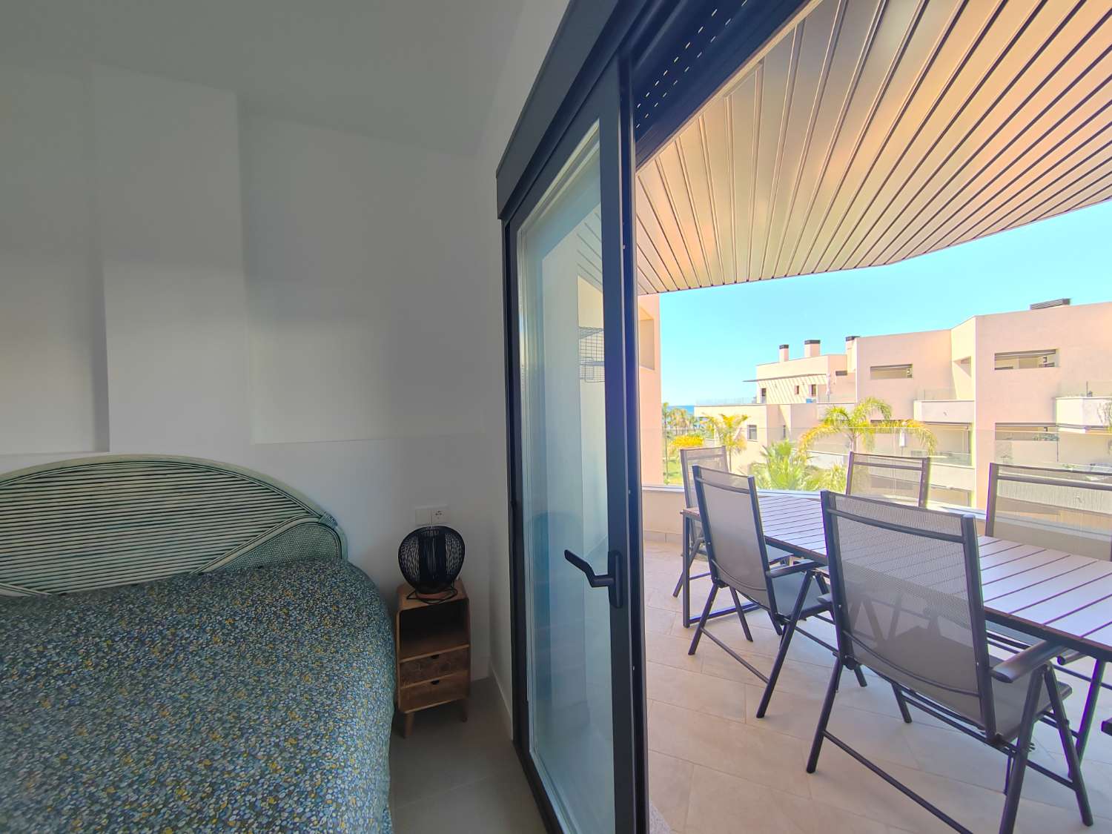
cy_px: 417
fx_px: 418
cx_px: 556
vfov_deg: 89.9
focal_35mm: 13
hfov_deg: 106.2
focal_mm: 2.16
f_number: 2.2
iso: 100
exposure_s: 1/50
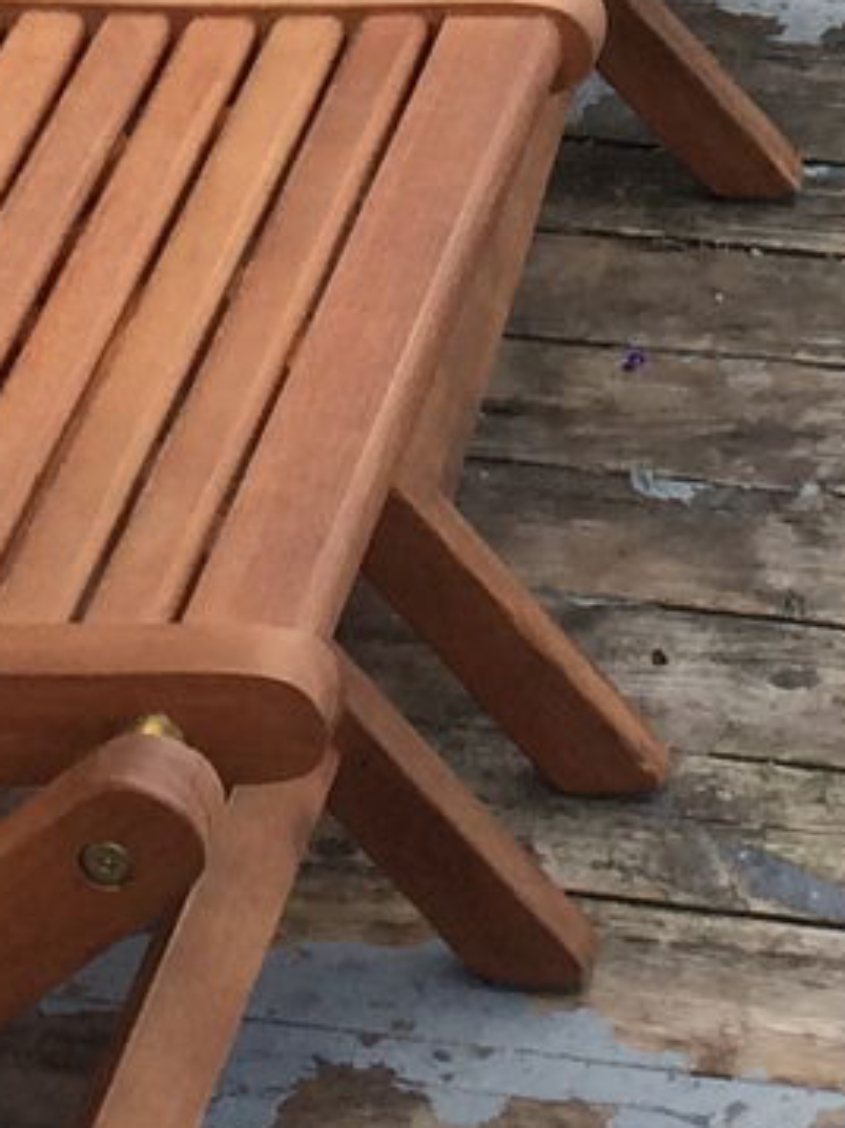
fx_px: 5637
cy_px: -1167
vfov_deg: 10.5
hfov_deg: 8.6
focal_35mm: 173
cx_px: 615
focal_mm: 4.15
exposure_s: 1/612
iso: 32
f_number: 2.2
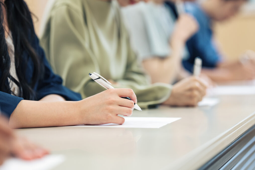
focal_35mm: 105
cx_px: 128
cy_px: 85
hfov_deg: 19.5
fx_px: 743
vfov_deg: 13.0
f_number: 2.8
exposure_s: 1/160
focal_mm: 105
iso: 800
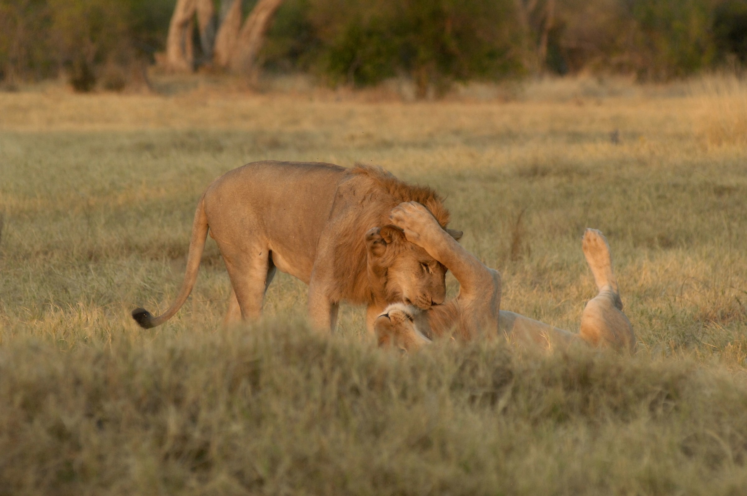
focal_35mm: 300
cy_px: 248
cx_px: 374
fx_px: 6217
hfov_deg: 6.9
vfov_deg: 4.6
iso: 800
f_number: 6.3
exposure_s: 1/250
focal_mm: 200
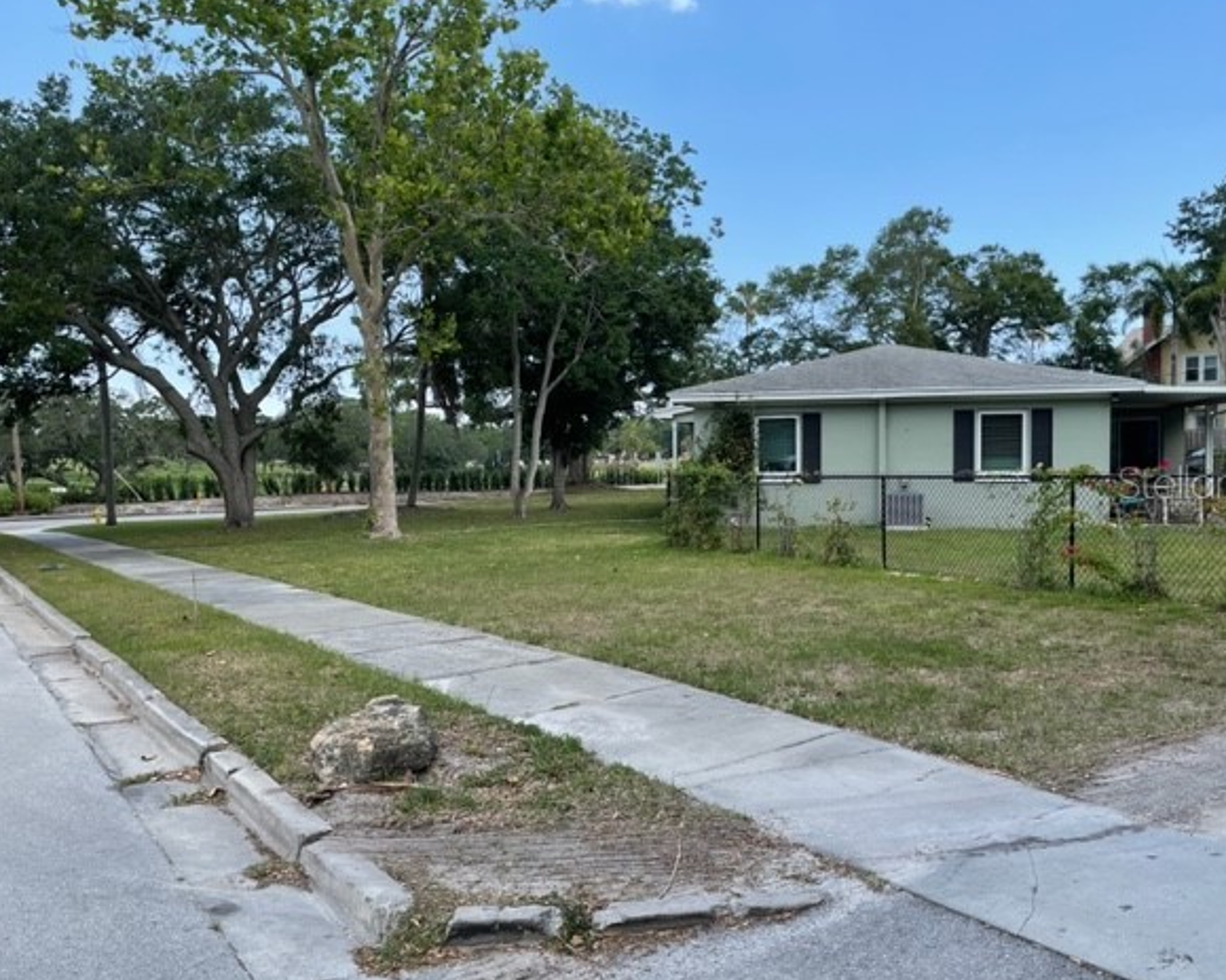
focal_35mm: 28
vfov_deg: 51.5
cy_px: 482
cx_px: 640
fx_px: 1016
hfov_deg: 62.2
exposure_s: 1/1033
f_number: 1.6
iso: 32
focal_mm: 4.2
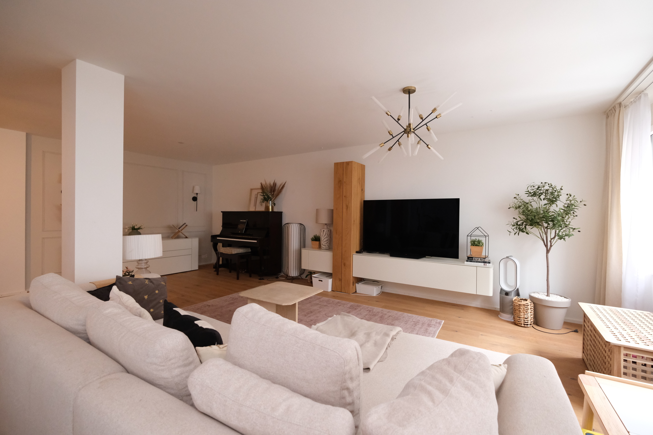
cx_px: 326
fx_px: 272
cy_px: 218
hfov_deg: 100.4
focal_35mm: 15
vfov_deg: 77.3
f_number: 4
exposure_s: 1/60
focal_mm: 10
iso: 2500
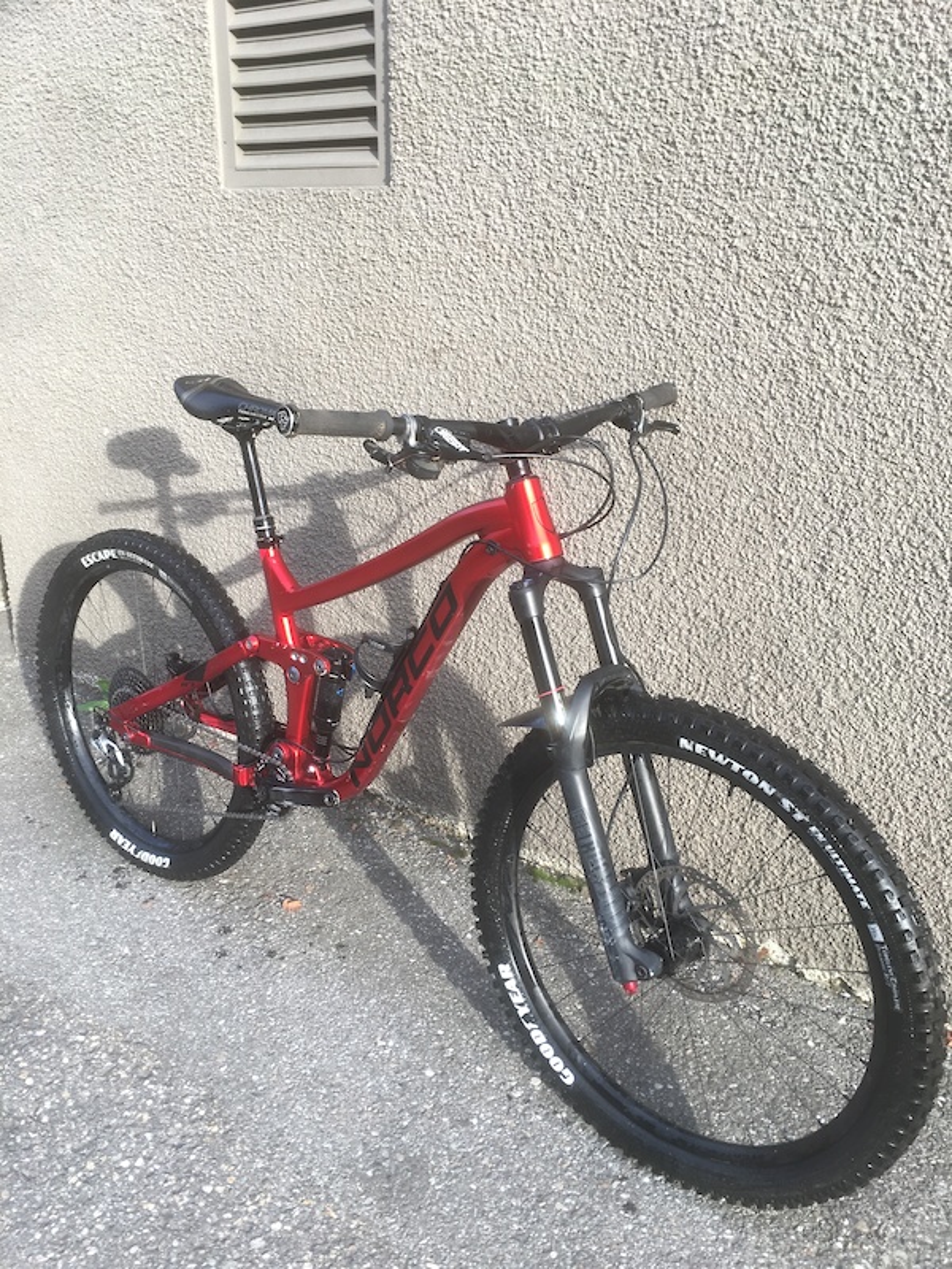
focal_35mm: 29
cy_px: 634
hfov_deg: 48.2
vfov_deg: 61.7
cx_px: 476
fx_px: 1063
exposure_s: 1/120
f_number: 2.2
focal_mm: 4.15
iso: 25
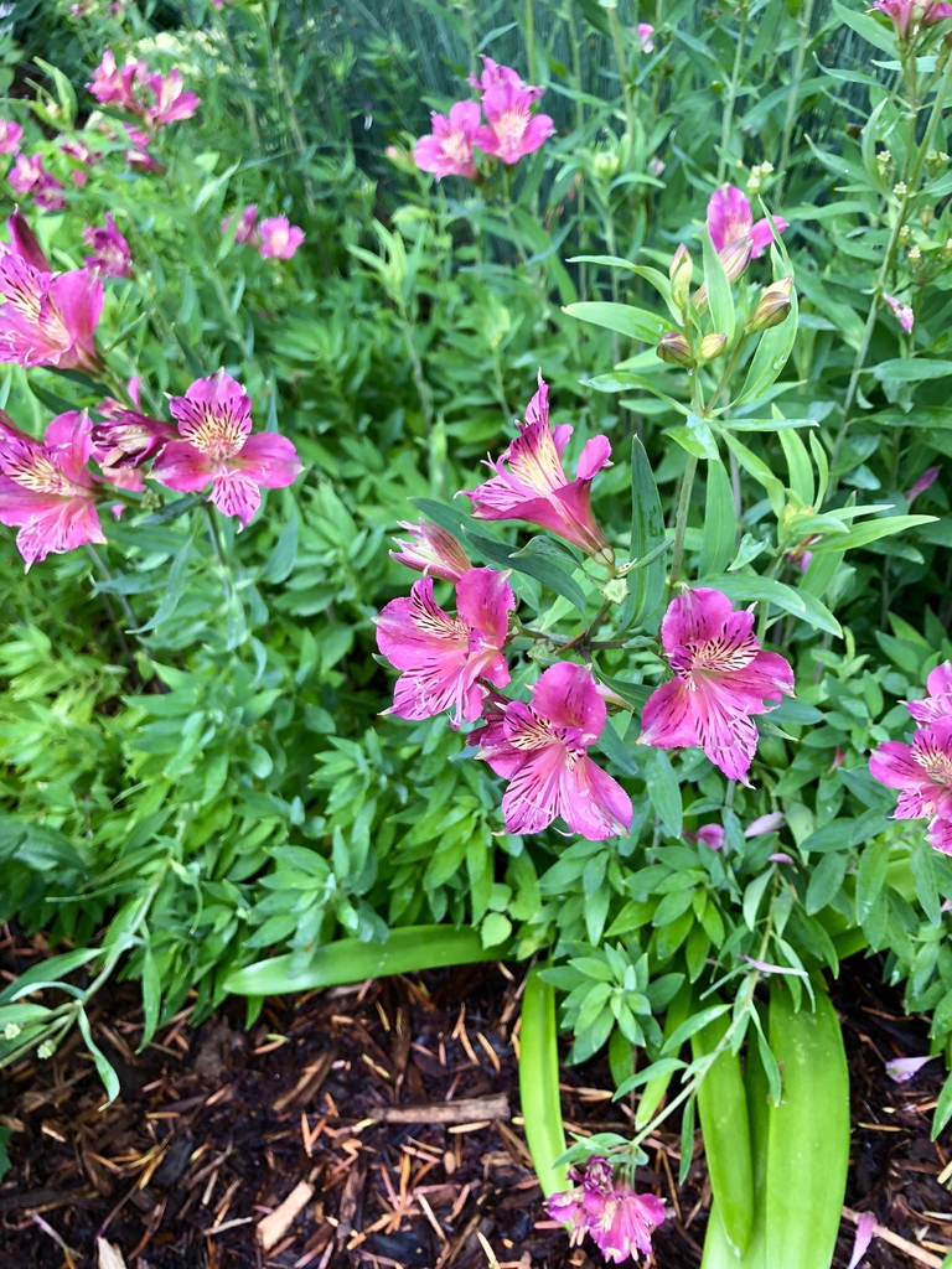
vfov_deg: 63.4
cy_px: 634
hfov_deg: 49.7
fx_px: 1027
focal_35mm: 28
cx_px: 476
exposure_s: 1/120
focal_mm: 3.99
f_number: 1.8
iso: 64
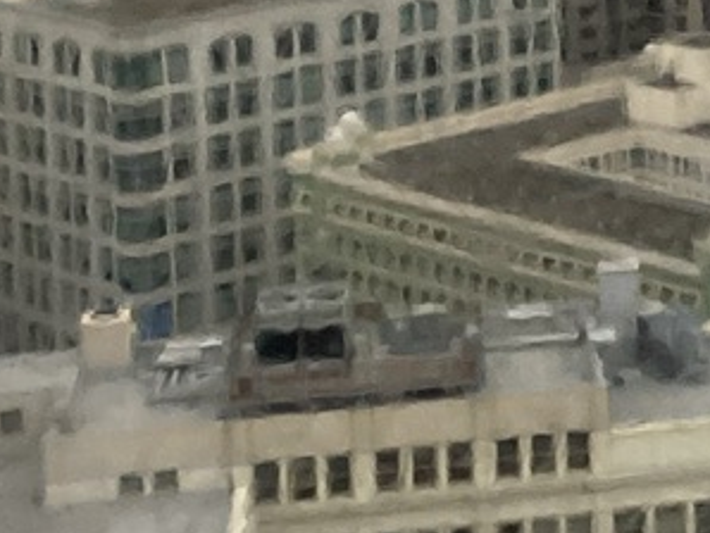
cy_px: -333
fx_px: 2730
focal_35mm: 133
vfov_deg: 10.7
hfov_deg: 13.9
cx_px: 1067
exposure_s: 1/120
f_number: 2.4
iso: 64
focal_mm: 3.3
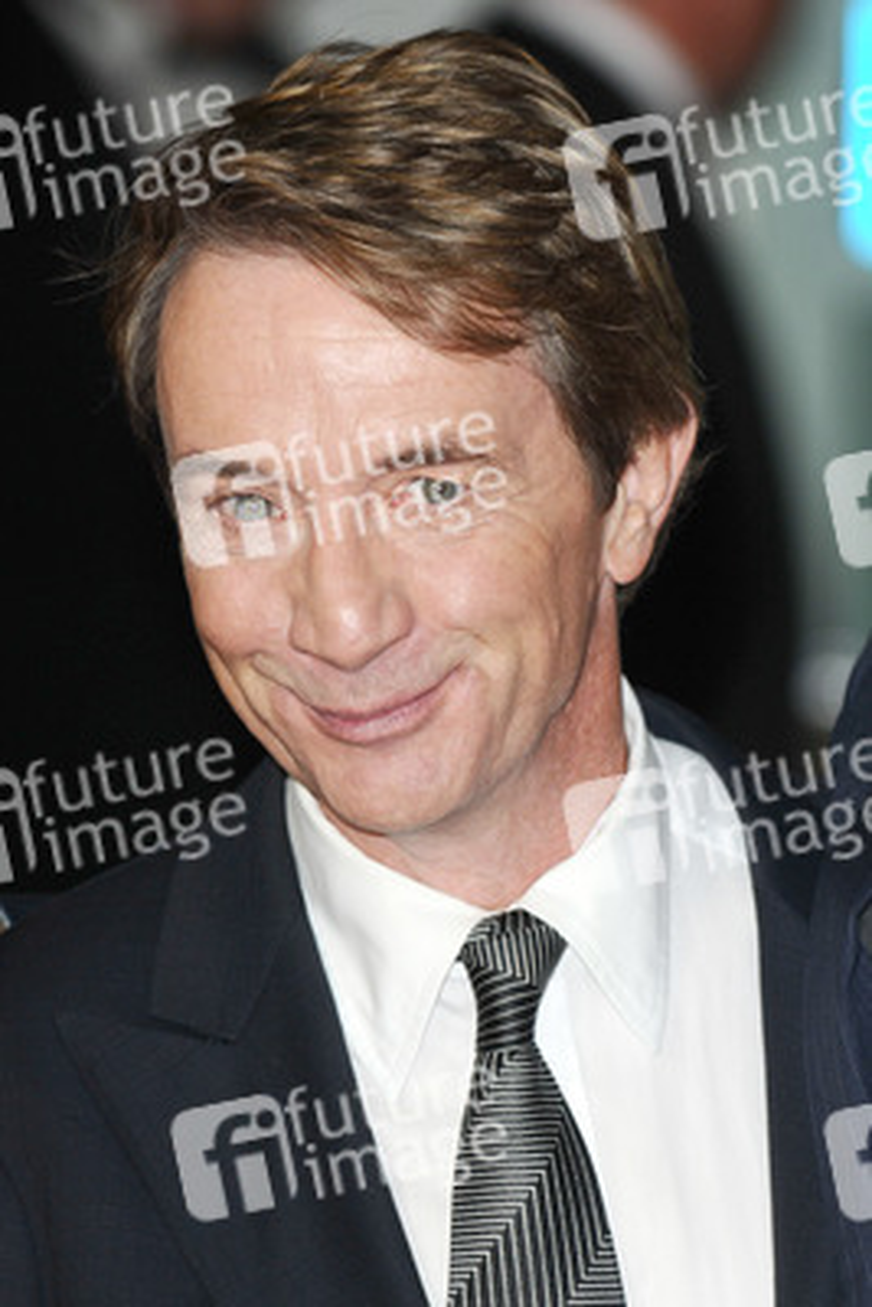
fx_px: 10890
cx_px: 436
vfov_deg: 6.9
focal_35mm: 300
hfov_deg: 4.6
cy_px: 654
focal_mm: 200
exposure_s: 1/200
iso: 320
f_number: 4.5
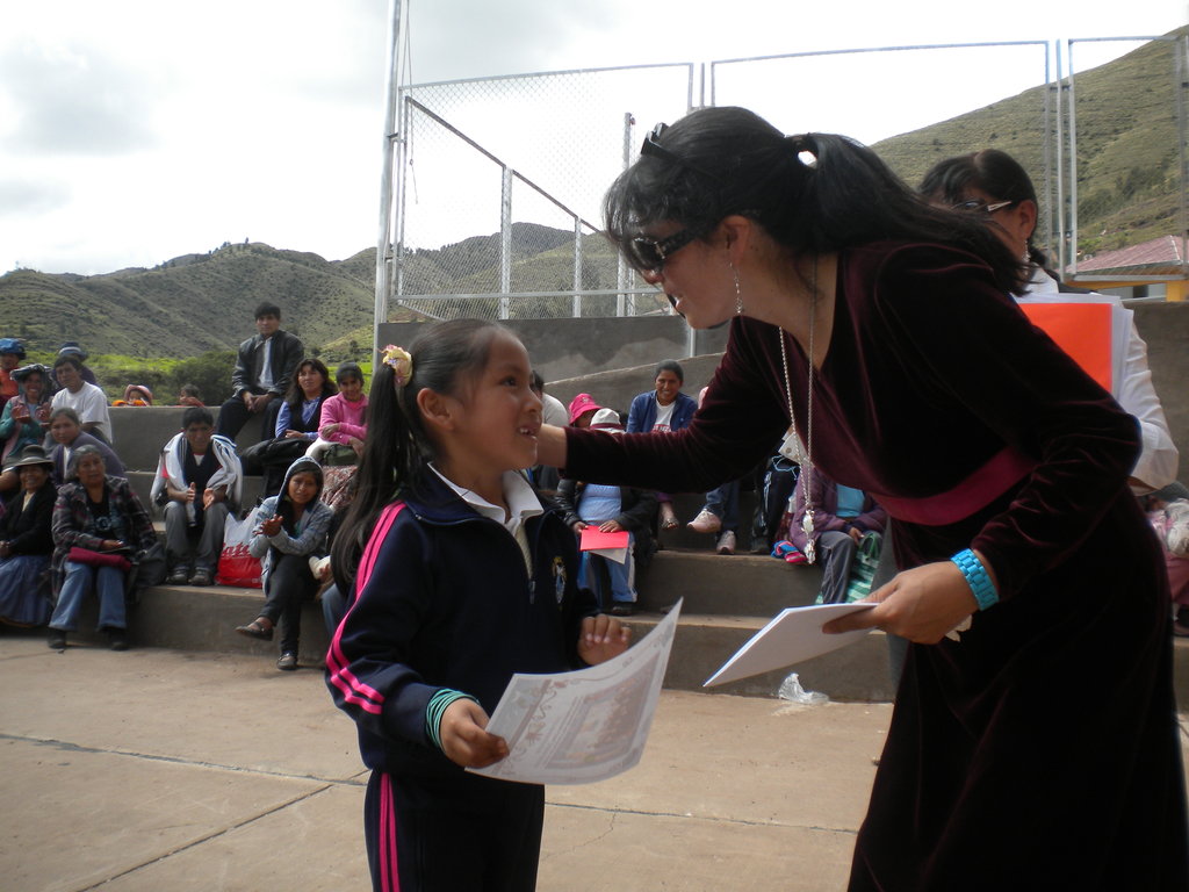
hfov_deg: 52.6
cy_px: 446
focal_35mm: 35
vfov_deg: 40.7
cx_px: 594
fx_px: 1202
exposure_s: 1/365
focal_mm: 6.3
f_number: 4.6
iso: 80
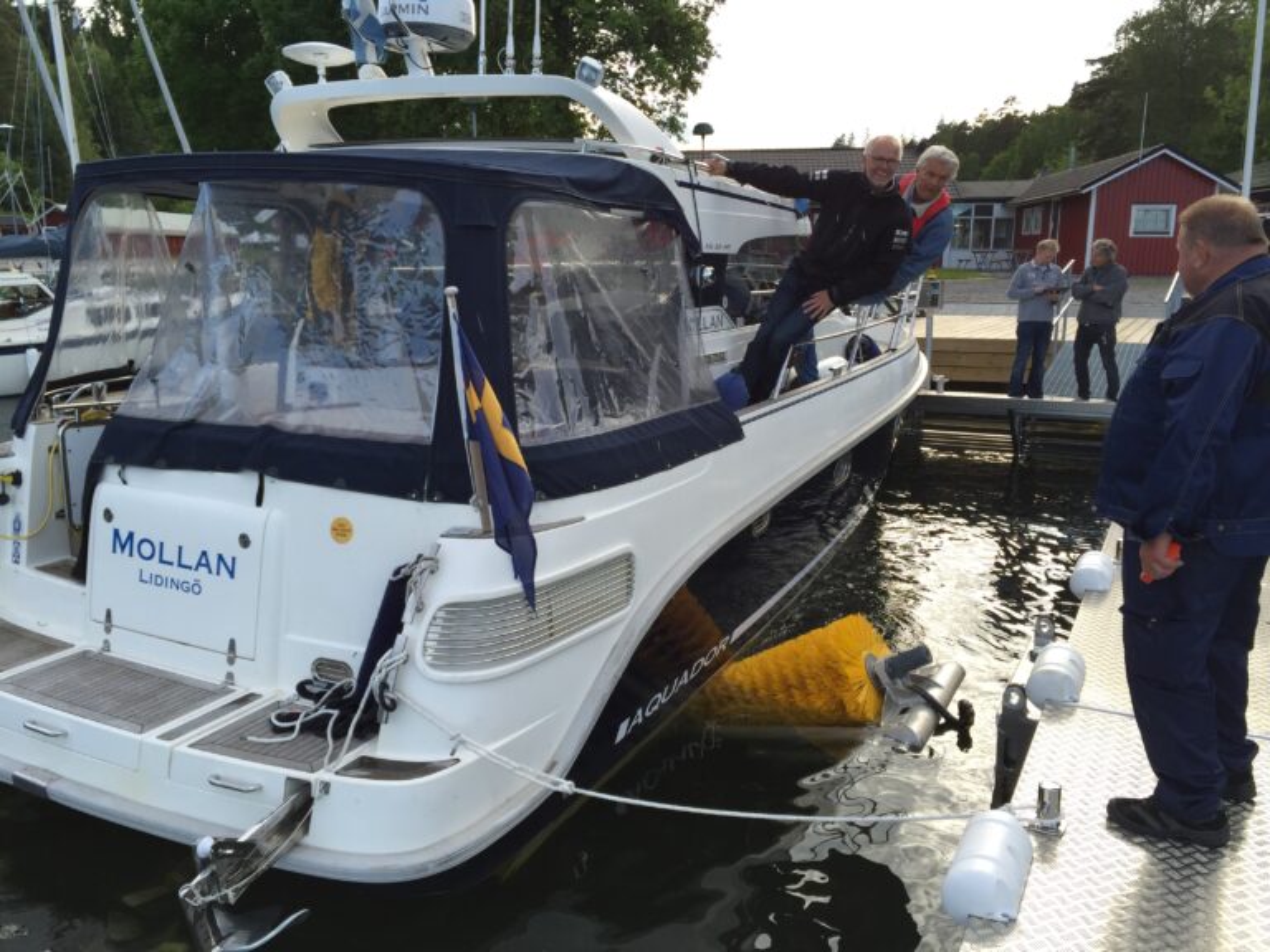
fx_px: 1064
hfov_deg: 61.7
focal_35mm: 29
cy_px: 476
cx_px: 635
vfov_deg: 48.2
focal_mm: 4.15
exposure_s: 1/380
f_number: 2.2
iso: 32
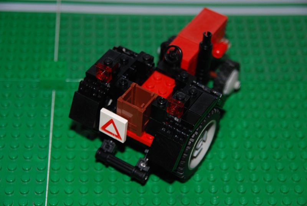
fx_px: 833
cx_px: 154
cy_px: 103
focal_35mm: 98
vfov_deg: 14.1
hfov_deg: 20.9
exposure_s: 1/60
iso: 400
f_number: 5.3
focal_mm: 65
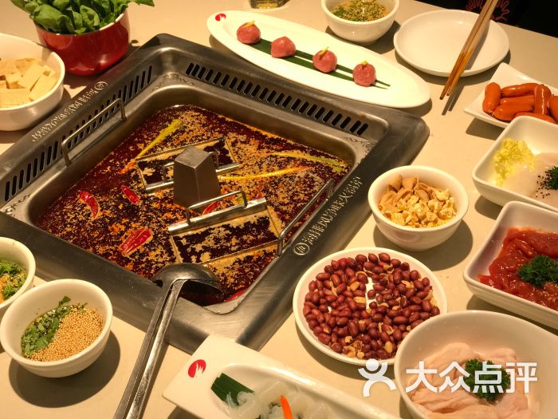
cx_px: 279
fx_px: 919
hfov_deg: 33.8
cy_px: 210
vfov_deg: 25.7
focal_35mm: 57
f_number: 2.8
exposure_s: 1/50
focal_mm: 6.6
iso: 100
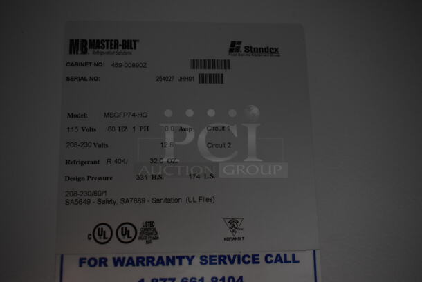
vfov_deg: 37.0
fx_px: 422
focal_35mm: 36
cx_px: 211
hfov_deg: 53.1
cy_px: 141
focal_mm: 24
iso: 800
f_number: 5
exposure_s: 1/60
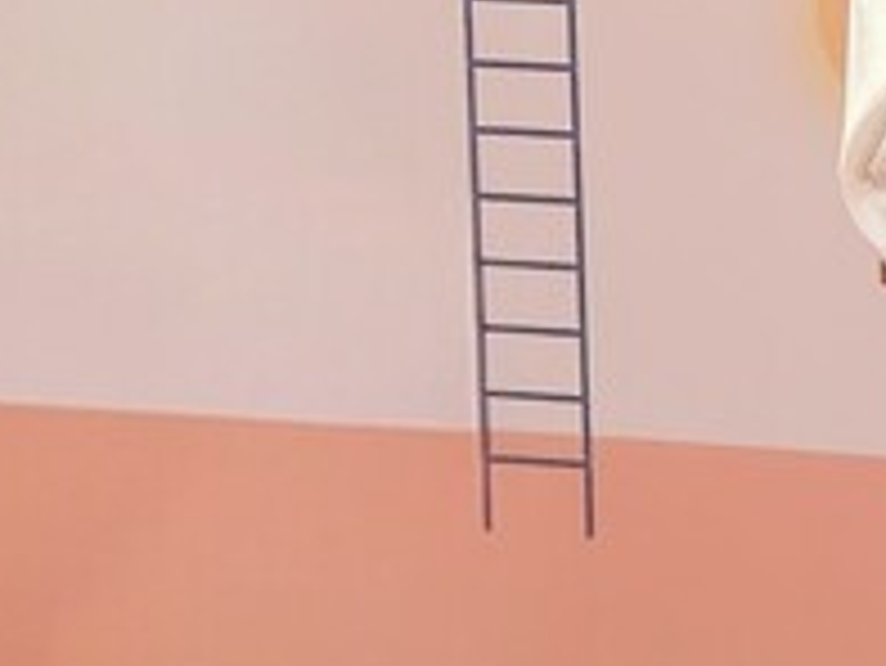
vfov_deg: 10.4
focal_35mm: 140
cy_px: -194
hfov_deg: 11.2
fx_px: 3585
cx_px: 2271
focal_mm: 5.4
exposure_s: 1/120
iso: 320
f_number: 1.8
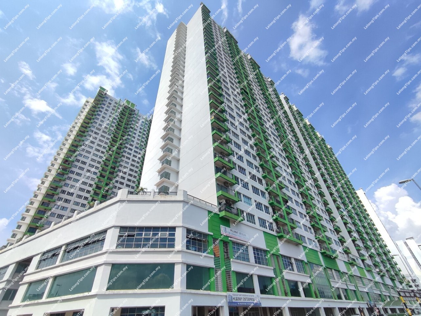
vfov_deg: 78.1
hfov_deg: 94.5
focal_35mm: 16
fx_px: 195
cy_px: 158
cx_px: 210
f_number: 2.2
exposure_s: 1/1282
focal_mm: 1.65
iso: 50
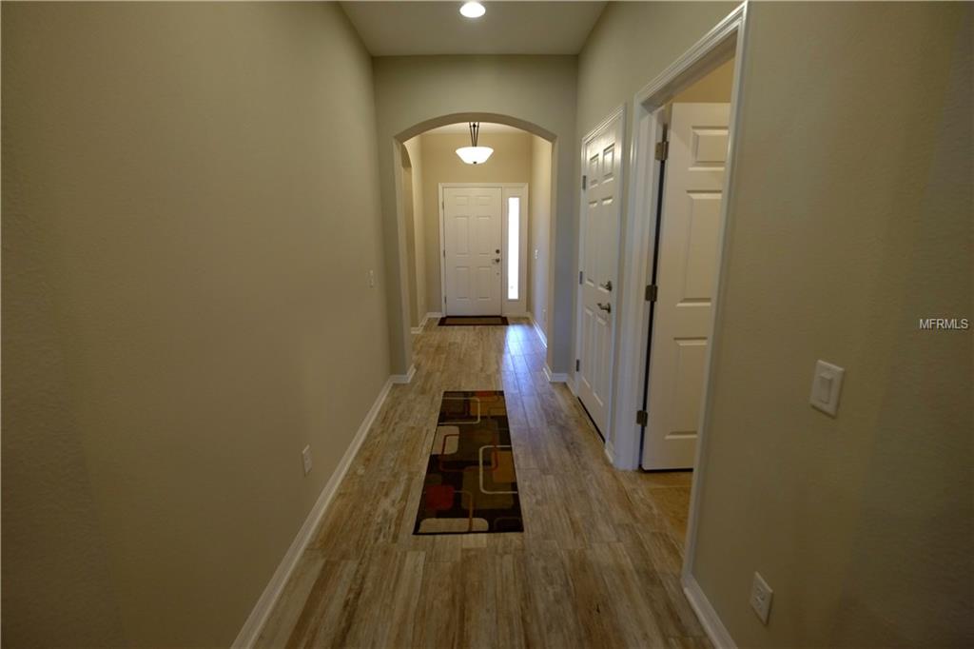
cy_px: 324
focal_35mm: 15
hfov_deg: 100.4
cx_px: 487
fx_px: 406
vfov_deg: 77.3
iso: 800
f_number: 4
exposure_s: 1/56
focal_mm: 10
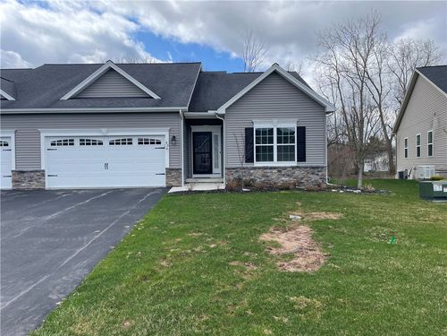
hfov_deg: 67.3
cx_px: 224
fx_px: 336
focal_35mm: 26
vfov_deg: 53.1
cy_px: 168
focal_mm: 4.2
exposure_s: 1/2132
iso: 32
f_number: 1.6
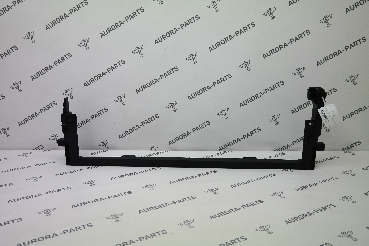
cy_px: 123
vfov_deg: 36.9
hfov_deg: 53.1
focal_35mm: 36
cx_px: 184
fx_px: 369
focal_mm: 24
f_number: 4
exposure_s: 1/100
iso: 200
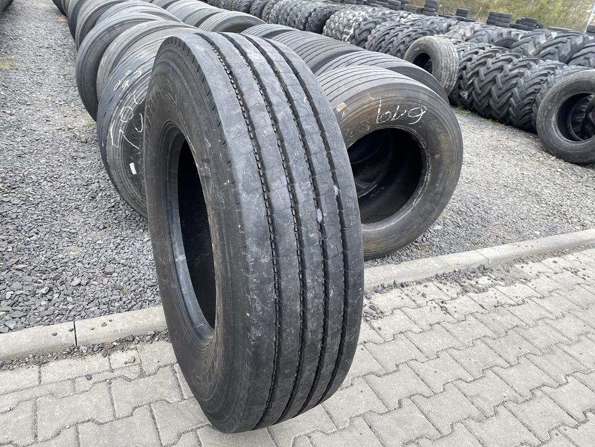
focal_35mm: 26
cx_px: 298
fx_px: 447
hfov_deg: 67.3
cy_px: 224
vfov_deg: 53.1
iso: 32
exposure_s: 1/351
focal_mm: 4.25
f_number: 1.8
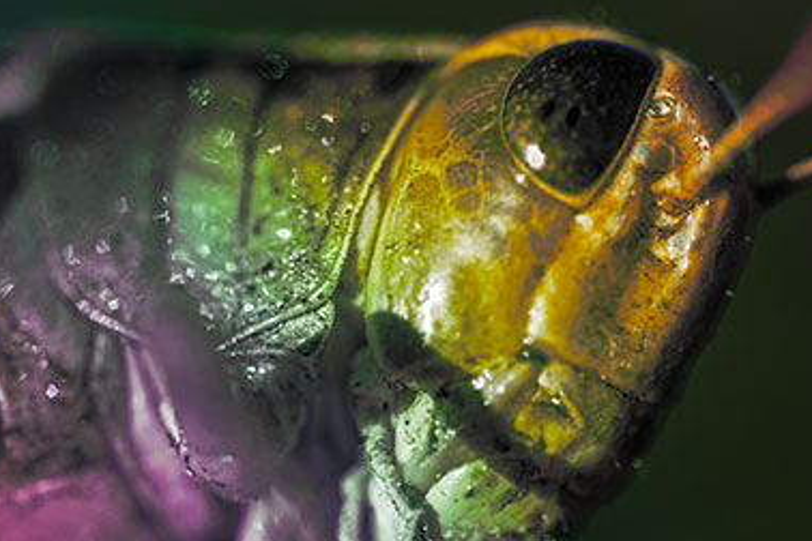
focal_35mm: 278
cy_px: 317
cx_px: 380
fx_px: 6270
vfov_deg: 4.9
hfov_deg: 7.4
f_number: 11
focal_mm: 210
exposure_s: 1/250
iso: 280
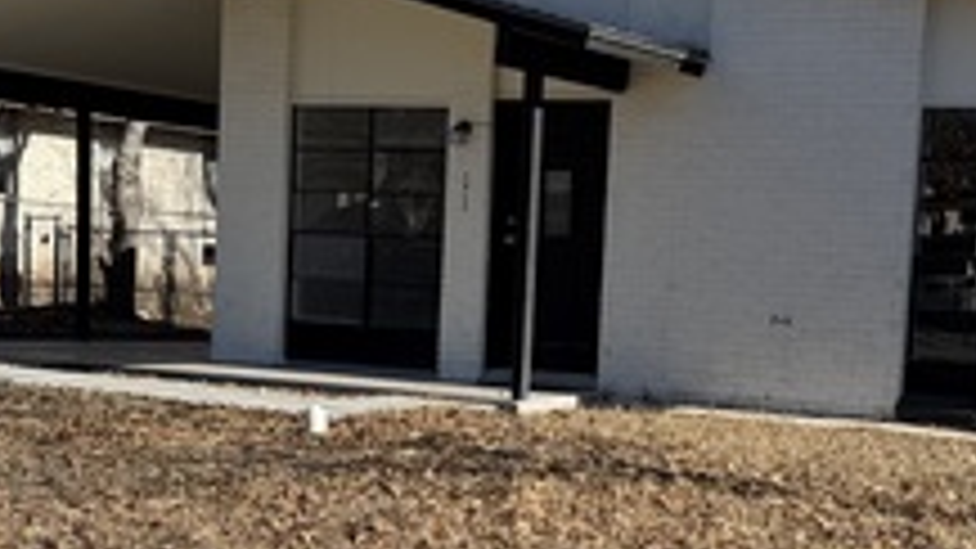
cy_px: 446
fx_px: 1992
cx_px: 585
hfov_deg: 27.5
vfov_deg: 15.6
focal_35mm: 77
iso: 80
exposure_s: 1/4673
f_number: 1.78
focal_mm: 6.76
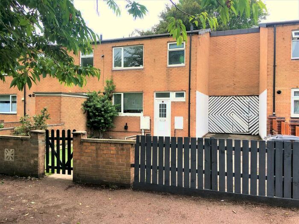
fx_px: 250
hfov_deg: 61.7
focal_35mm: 29
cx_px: 150
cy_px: 112
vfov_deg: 48.2
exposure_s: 1/291
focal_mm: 4.15
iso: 25
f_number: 2.2
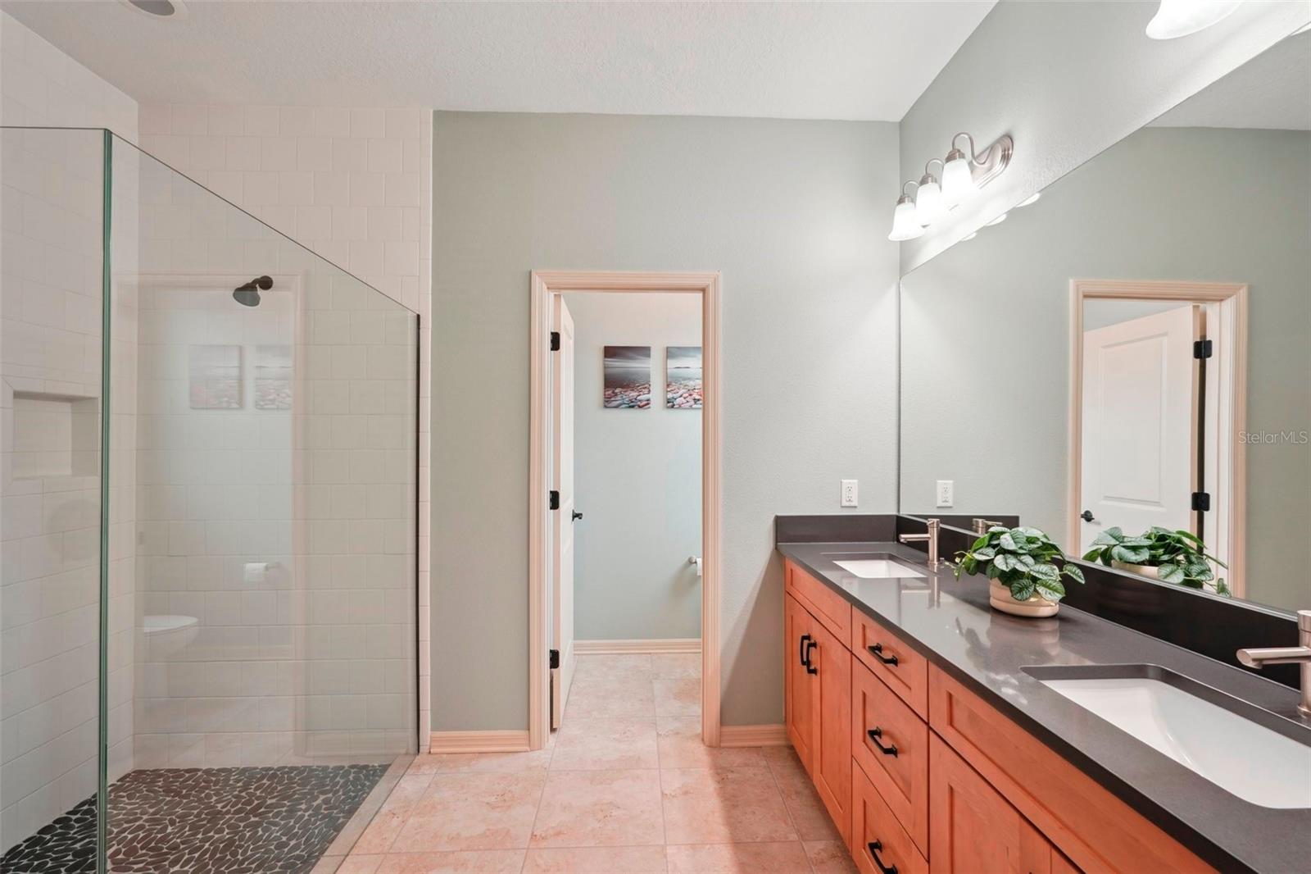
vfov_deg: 73.7
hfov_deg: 96.7
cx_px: 656
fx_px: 583
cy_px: 437
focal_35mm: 16
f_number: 8
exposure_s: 1/20
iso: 400
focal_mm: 16
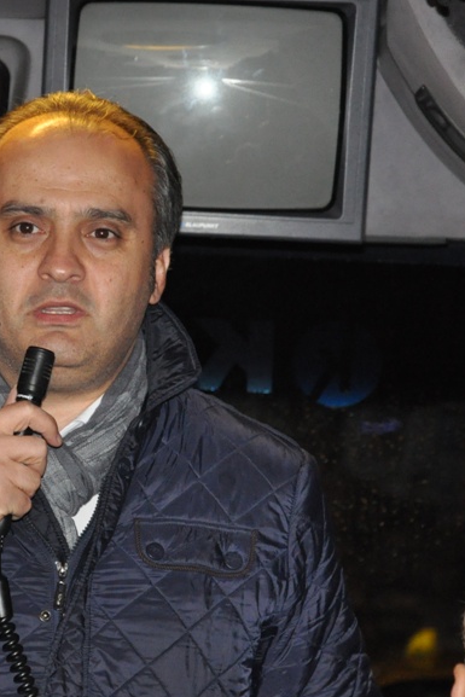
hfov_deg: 6.1
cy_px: 343
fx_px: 4374
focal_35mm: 226
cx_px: 37
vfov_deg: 9.1
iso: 2000
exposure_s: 1/60
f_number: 5.6
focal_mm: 85
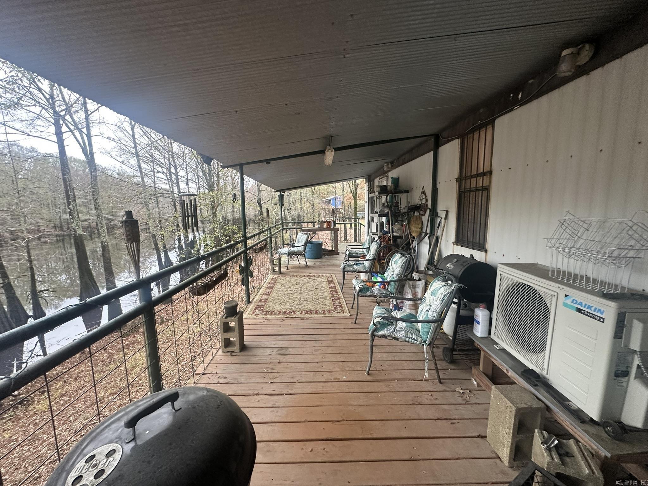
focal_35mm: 14
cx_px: 324
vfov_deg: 85.7
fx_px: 262
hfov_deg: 102.1
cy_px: 243
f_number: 2.2
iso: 200
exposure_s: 1/99
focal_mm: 2.22
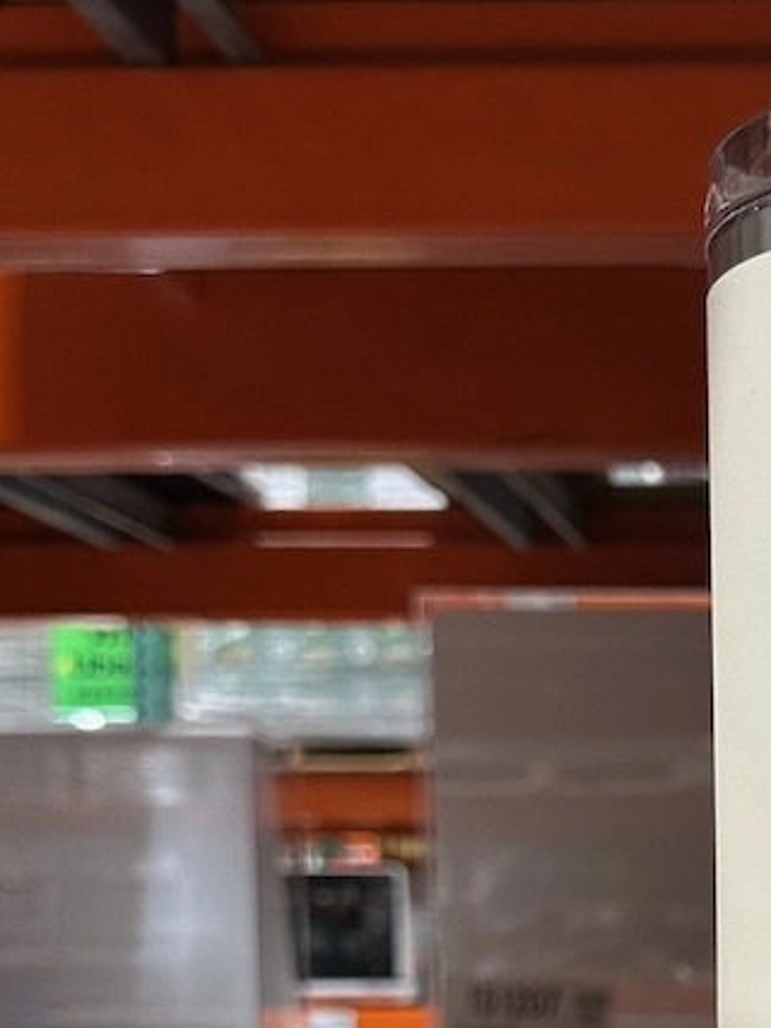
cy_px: 1079
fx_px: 2139
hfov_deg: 19.1
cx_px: 959
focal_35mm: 72
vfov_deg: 25.4
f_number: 1.8
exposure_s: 1/103
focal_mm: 6.9
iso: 250
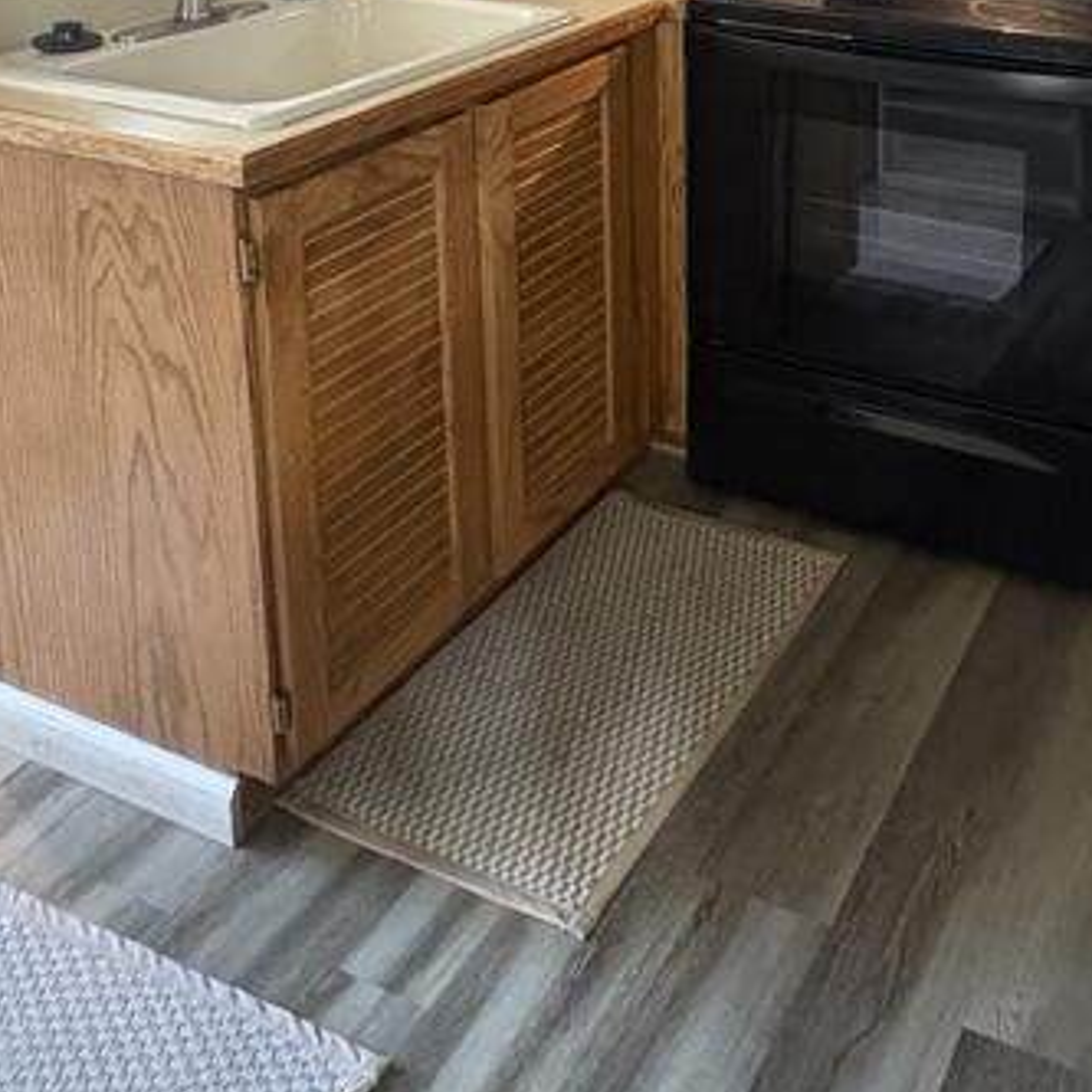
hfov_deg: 41.8
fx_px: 1356
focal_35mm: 38
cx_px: 882
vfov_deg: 38.0
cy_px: -49
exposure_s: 1/30
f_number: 2.2
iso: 1000
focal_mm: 2.22
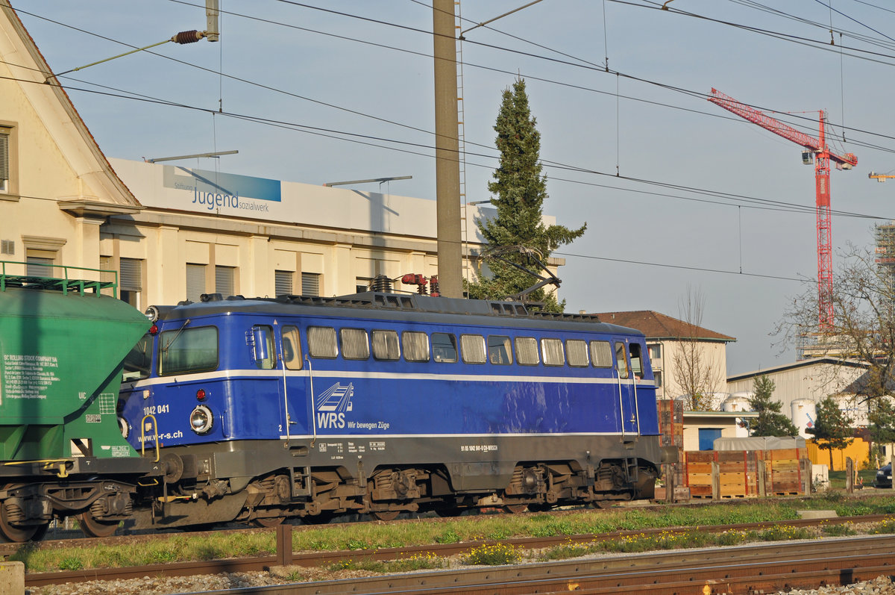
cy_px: 298
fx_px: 2607
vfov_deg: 13.0
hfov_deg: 19.5
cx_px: 448
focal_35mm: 105
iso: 250
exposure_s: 1/800
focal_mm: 70
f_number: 7.1
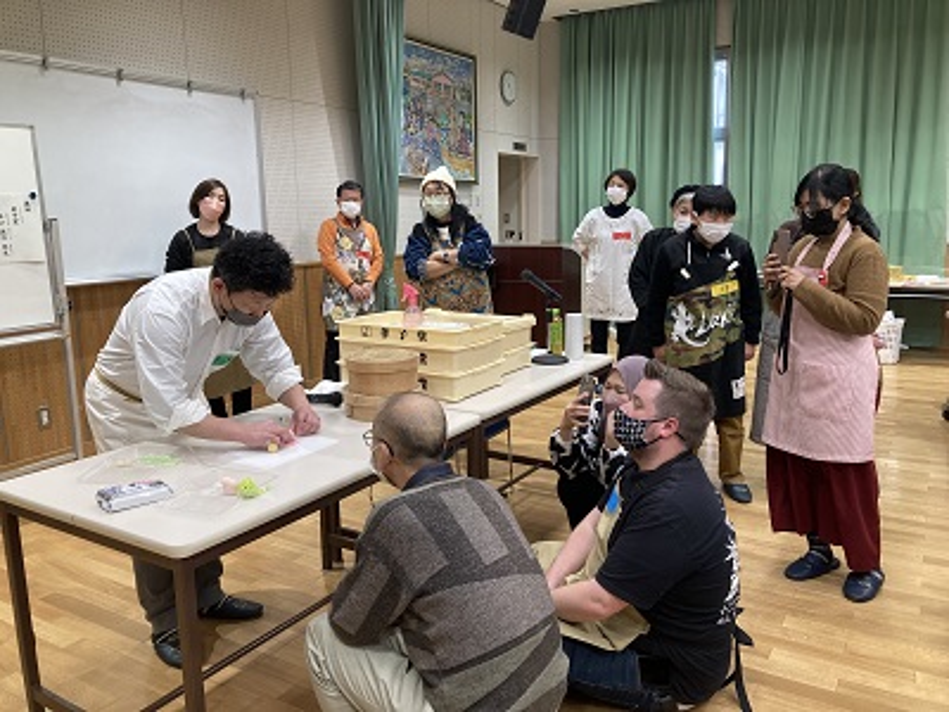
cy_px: 356
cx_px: 474
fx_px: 768
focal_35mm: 28
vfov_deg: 49.7
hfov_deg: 63.4
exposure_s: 1/60
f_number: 1.8
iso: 64
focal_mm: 3.99
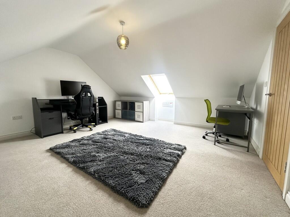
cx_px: 145
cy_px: 108
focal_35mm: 14
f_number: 2.2
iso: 100
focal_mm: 2.22
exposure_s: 1/99
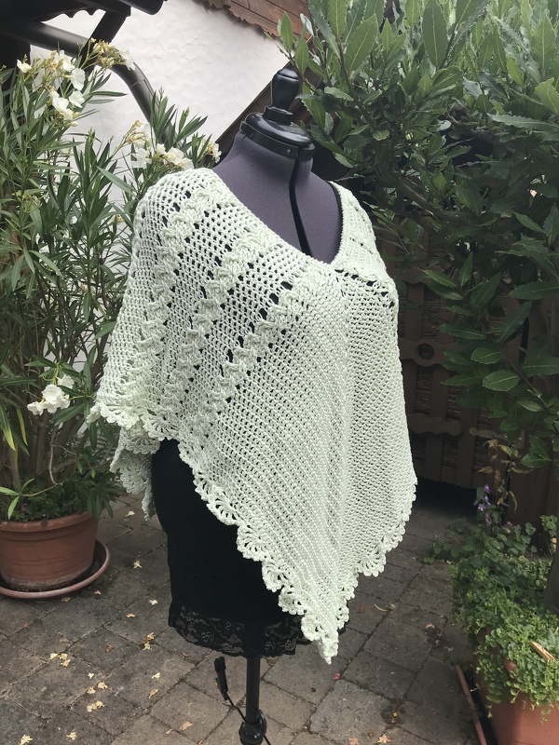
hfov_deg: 49.7
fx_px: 603
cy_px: 372
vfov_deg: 63.4
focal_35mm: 28
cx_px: 280
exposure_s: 1/1389
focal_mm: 3.99
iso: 20
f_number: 1.8
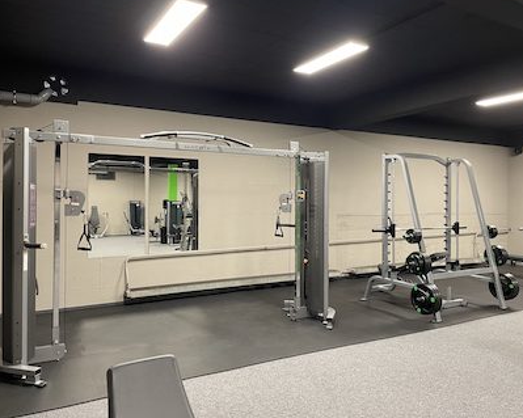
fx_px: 433
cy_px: 204
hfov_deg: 62.2
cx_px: 265
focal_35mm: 28
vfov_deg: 51.5
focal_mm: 4.2
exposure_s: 1/33
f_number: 1.6
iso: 400
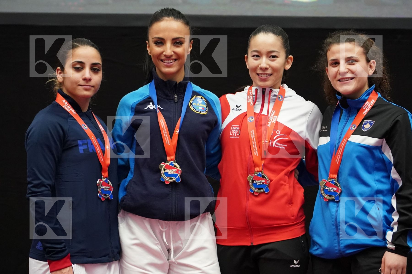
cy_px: 137
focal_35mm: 234
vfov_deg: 5.9
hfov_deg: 8.8
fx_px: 2678
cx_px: 206
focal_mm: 156
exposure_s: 1/1000
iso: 4000
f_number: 2.8
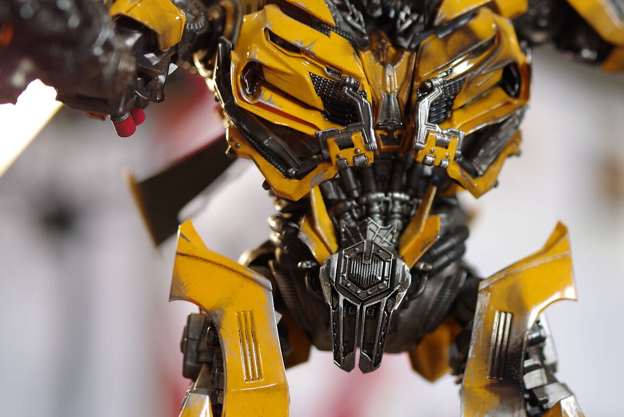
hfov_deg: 19.6
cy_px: 144
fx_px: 1769
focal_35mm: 102
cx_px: 573
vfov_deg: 13.4
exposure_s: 1/40
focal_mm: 50
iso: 100
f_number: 2
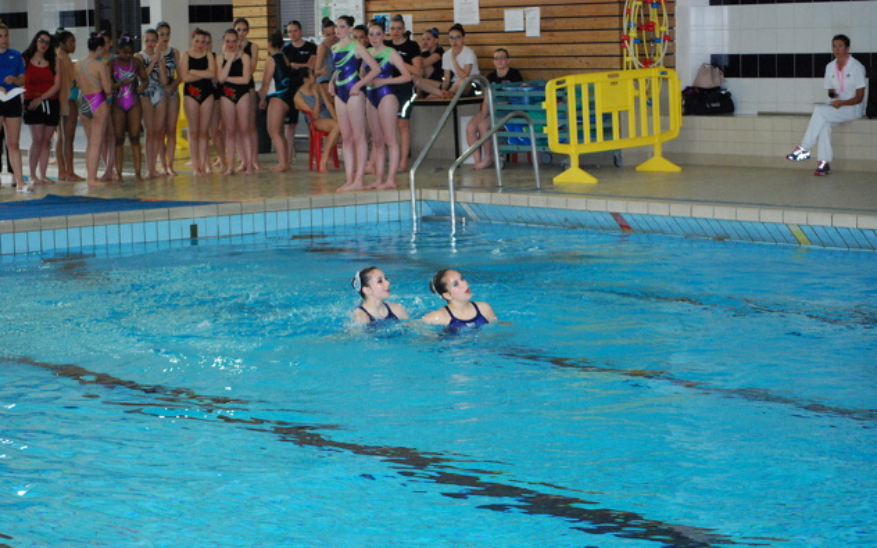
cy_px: 287
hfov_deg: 22.3
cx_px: 437
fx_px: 2223
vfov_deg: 14.1
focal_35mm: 93
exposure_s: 1/125
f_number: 4.2
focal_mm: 60
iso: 1600
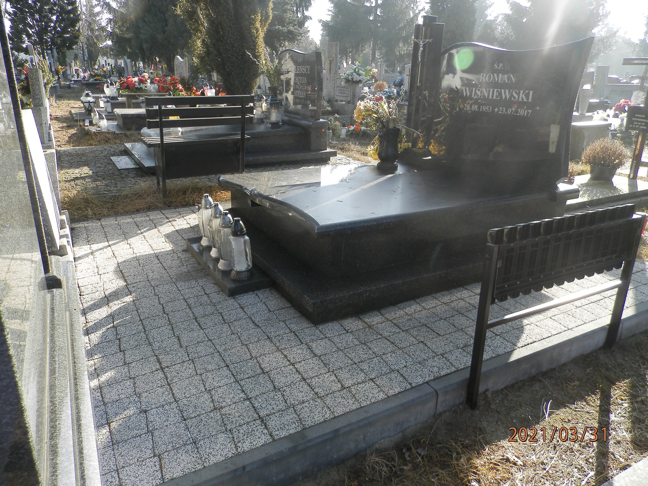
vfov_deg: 54.9
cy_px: 243
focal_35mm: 25
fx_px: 468
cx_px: 324
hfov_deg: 69.4
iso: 80
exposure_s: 1/200
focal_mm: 4.5
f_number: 3.1
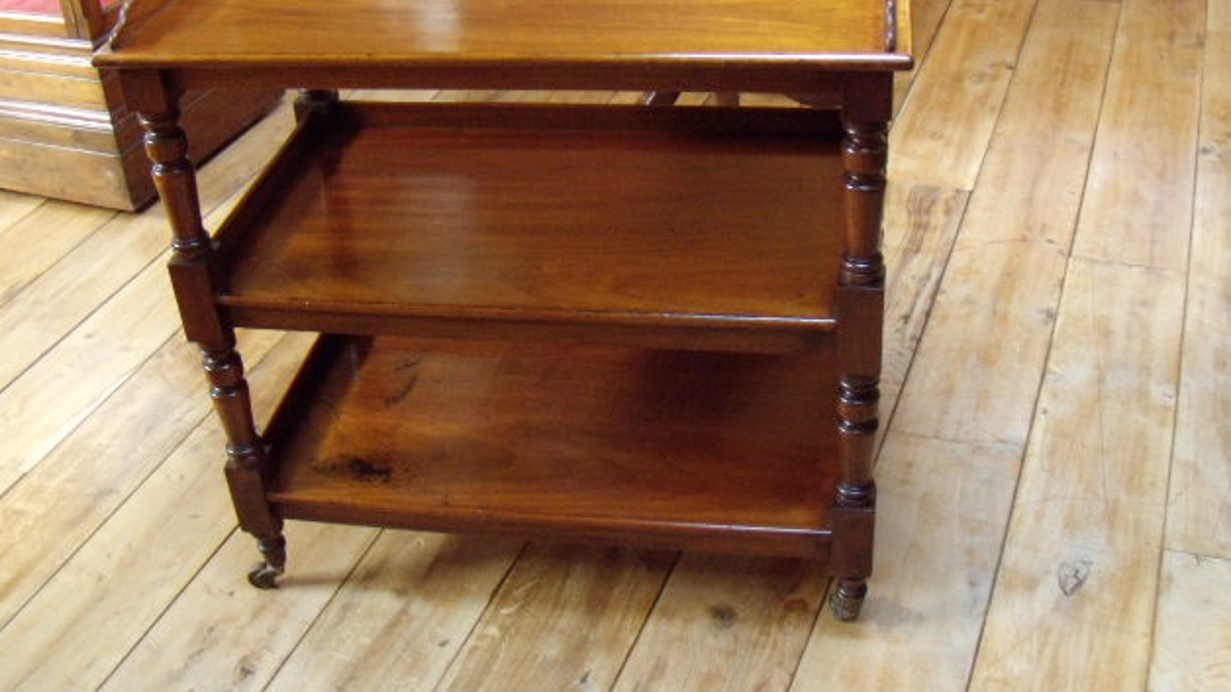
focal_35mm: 40
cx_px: 612
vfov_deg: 29.6
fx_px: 1305
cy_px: 255
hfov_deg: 50.5
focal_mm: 6.4
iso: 500
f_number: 3.6
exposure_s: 1/8
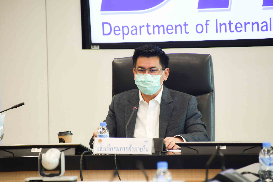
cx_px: 136
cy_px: 91
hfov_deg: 5.5
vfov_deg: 3.7
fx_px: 2844
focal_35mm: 375
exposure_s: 1/60
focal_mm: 250
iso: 1100
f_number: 6.3
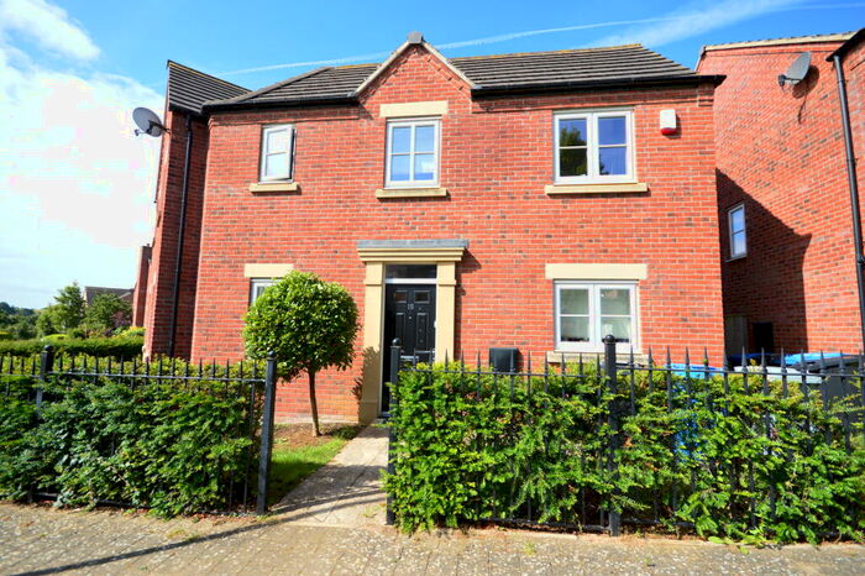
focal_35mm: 15
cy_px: 288
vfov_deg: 77.3
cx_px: 432
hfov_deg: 100.4
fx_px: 360
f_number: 6.3
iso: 100
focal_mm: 10
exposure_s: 1/160
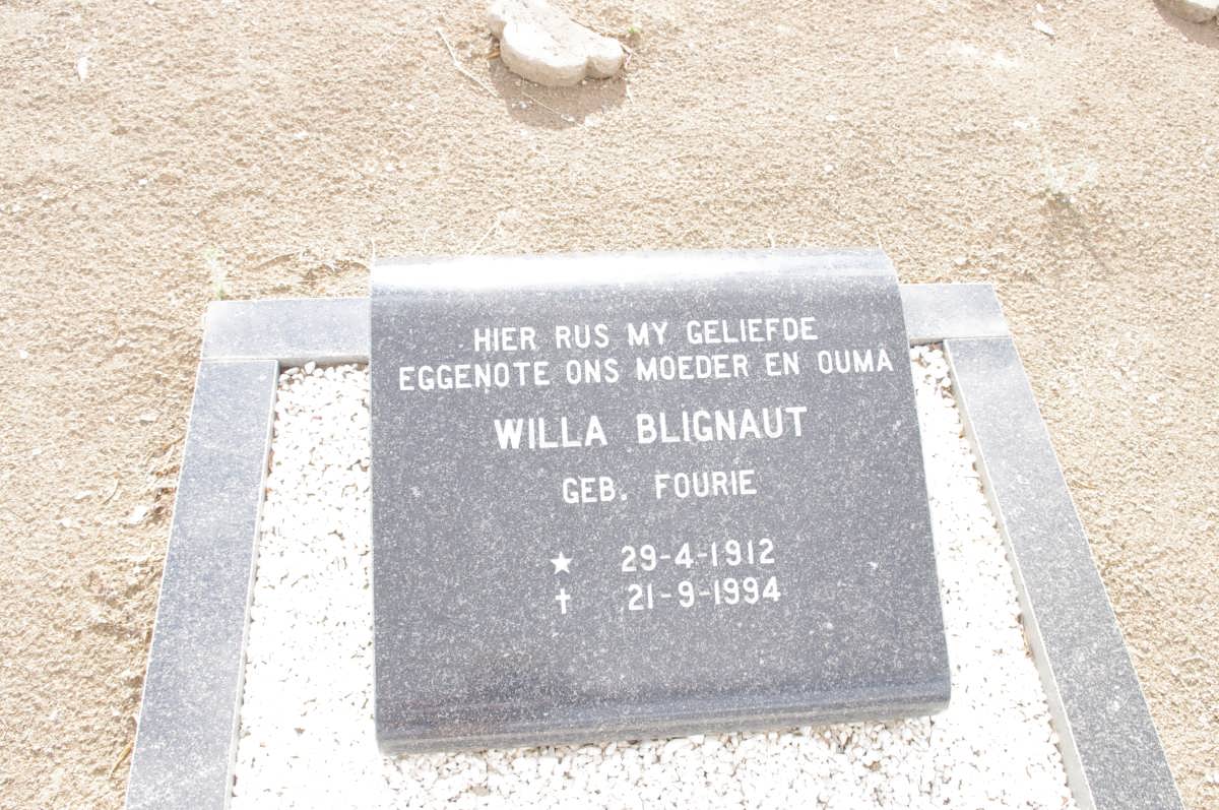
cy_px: 405
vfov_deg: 42.2
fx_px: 1048
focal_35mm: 31
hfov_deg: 60.3
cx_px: 610
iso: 800
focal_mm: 21.25
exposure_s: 1/125
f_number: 11
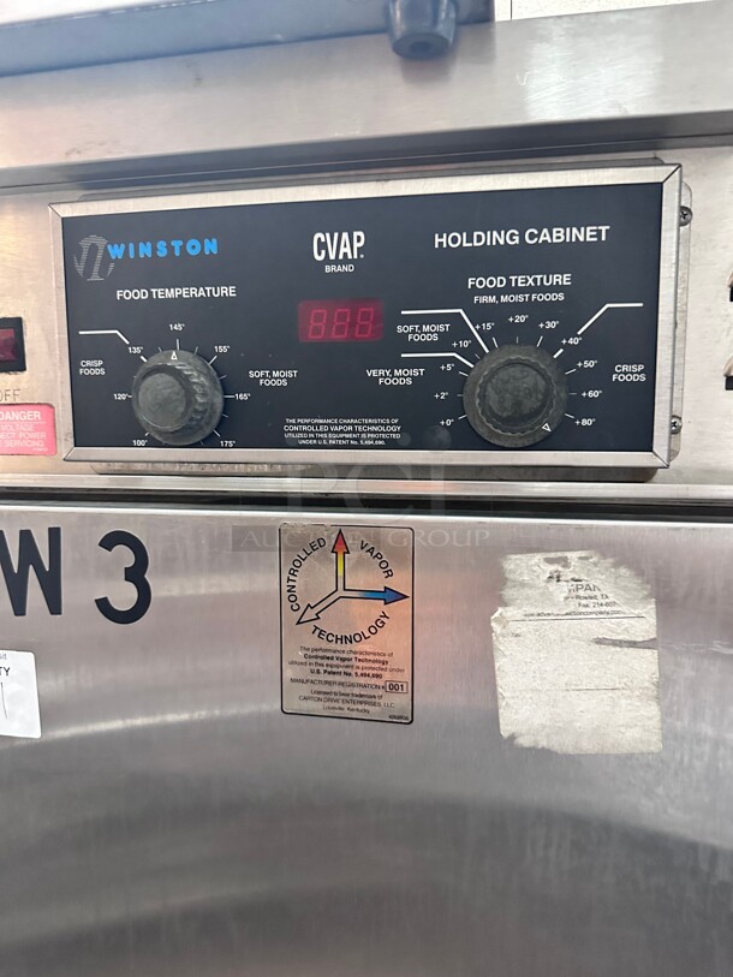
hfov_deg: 56.8
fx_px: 677
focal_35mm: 24
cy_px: 488
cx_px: 366
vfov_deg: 71.6
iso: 800
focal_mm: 6.86
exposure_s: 1/60
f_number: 1.78
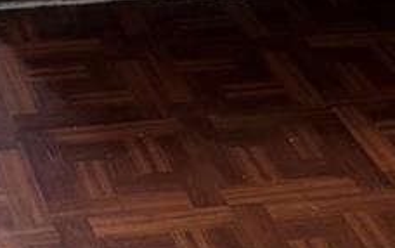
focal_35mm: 145
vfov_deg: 8.4
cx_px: 135
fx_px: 1562
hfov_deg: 14.4
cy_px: -326
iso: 250
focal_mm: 5.96
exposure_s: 1/60
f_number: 1.6
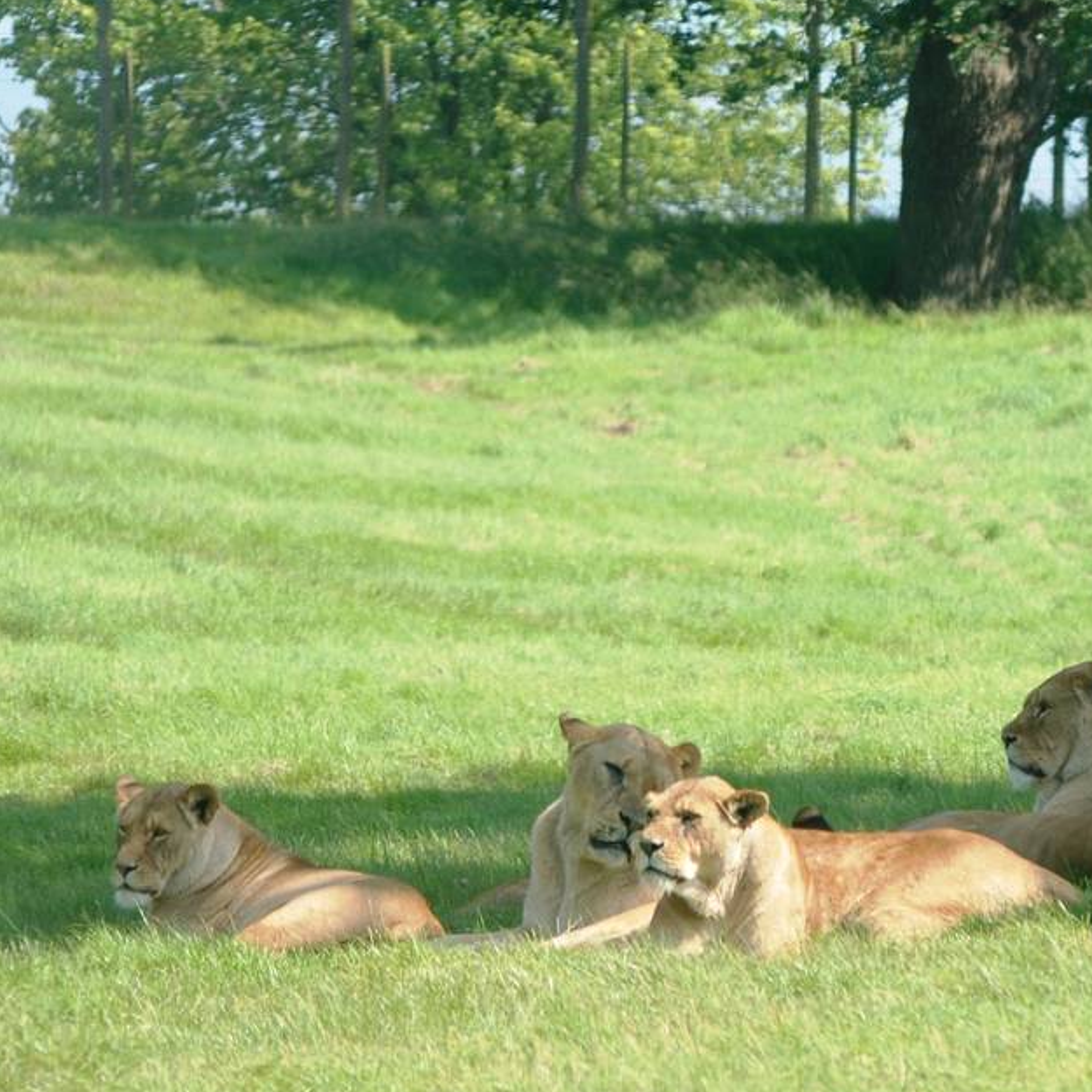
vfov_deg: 4.5
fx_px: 13991
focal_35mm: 392
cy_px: 368
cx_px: 1139
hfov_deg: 4.5
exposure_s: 1/500
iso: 200
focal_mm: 120
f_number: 5.6
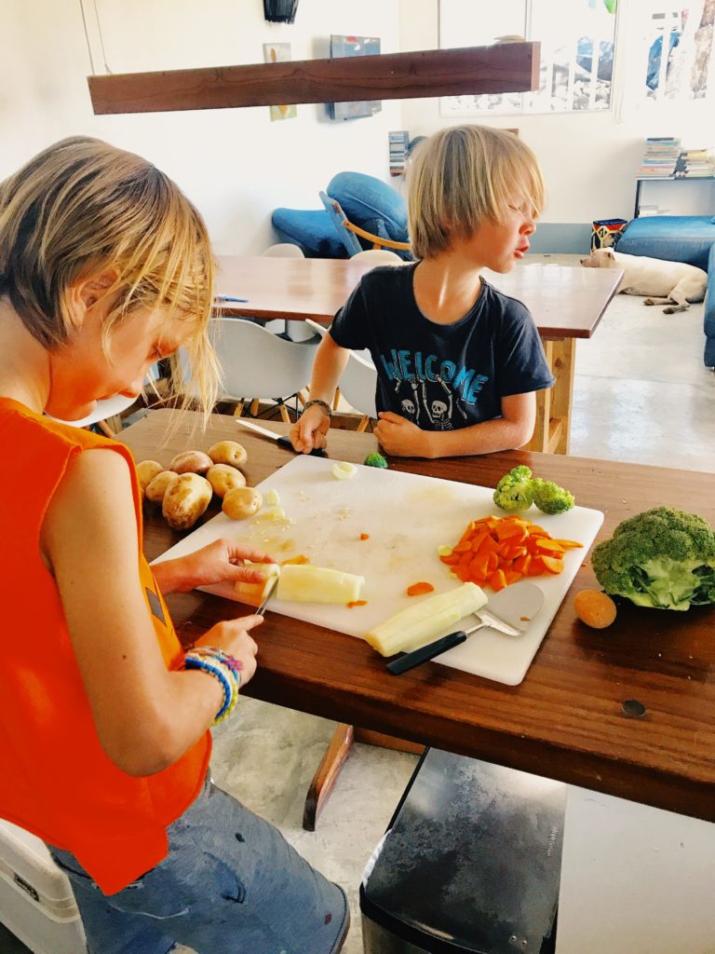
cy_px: 477
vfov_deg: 63.4
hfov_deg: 49.7
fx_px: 771
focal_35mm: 28
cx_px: 358
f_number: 1.8
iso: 25
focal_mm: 3.99
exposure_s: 1/30
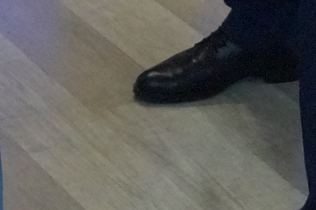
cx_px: -36
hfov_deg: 9.5
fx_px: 1886
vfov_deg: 5.6
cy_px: -576
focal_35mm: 215
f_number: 4
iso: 2000
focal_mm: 18
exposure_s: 1/160
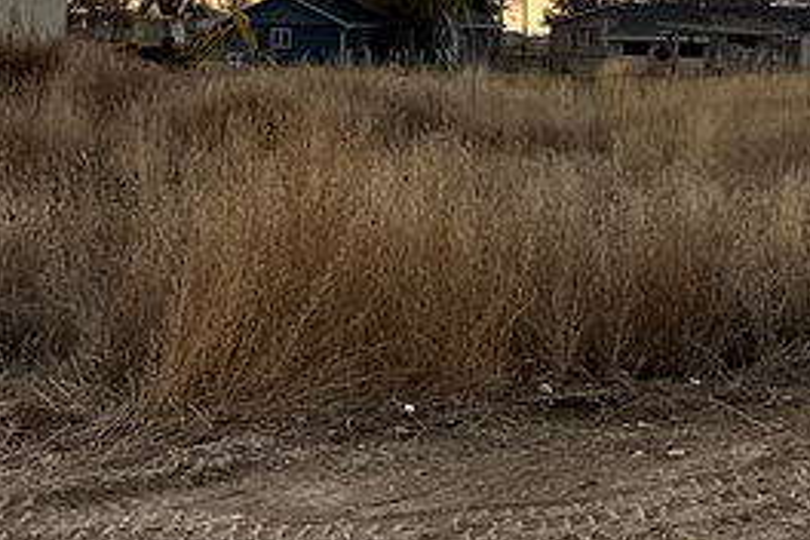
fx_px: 2182
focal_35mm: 97
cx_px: 1319
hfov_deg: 18.0
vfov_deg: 13.9
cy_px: 21
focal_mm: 6.76
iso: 80
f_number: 1.78
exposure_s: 1/1869
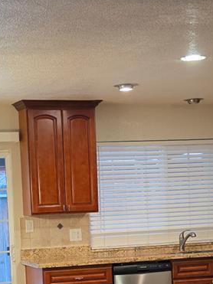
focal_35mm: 93
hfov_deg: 15.9
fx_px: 763
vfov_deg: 20.6
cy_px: 262
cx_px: 78
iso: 320
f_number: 1.7
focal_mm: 6.3
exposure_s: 1/120
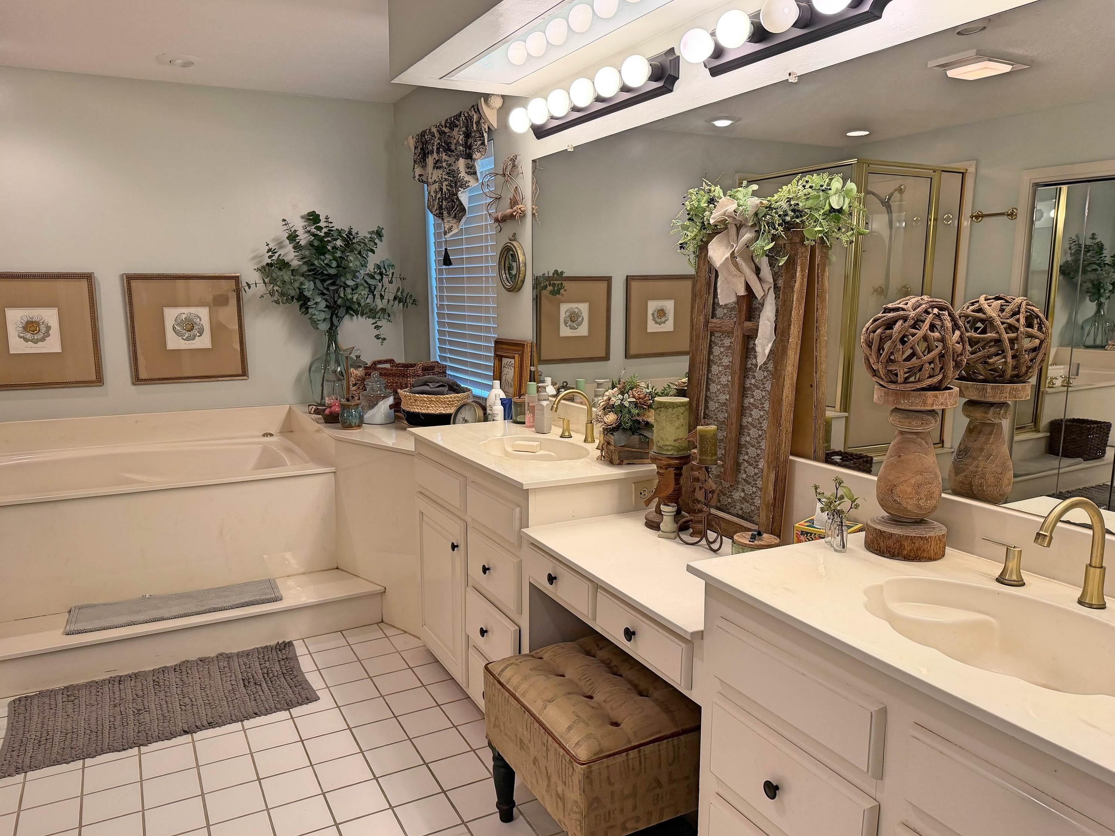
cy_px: 424
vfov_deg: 54.9
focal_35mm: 25
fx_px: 805
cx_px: 537
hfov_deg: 69.4
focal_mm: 6.76
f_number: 1.78
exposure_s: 1/225
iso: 160
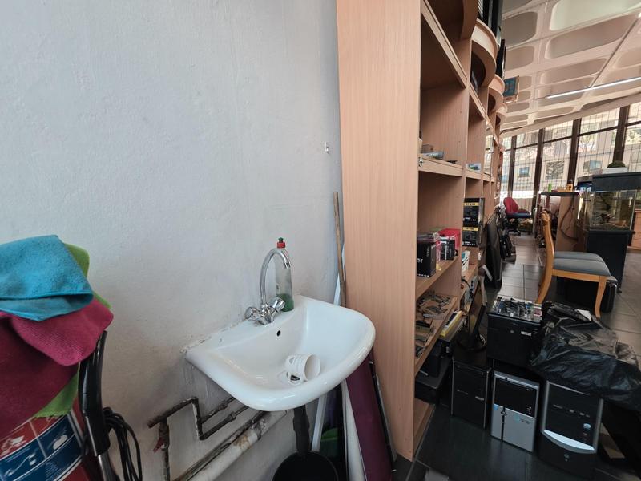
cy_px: 240
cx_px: 320
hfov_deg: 106.2
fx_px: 241
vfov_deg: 89.9
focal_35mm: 13
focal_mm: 2.2
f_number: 1.9
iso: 125
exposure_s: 1/100
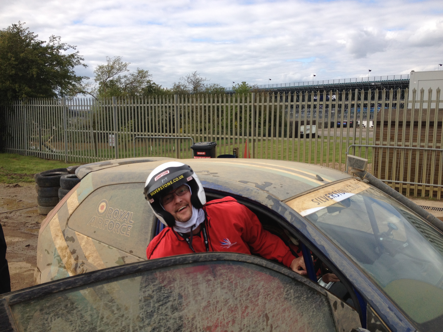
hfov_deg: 52.6
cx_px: 222
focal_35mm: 35
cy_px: 166
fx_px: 448
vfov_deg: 40.7
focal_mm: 4.28
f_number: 2.4
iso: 64
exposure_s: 1/1200
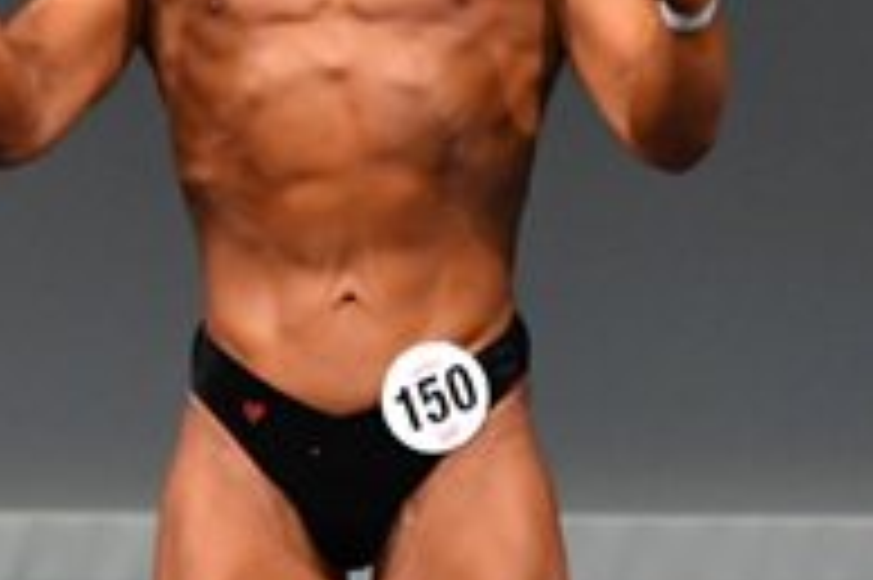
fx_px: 30431
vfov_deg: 1.1
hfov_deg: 1.6
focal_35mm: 1256
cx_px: 371
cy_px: 364
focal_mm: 210
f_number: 5.6
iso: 4000
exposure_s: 1/400
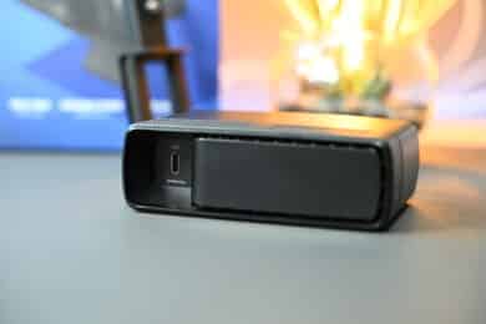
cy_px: 162
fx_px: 918
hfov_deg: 29.7
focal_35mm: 68
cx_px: 243
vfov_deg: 20.0
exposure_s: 1/80
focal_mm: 68
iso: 1600
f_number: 3.5
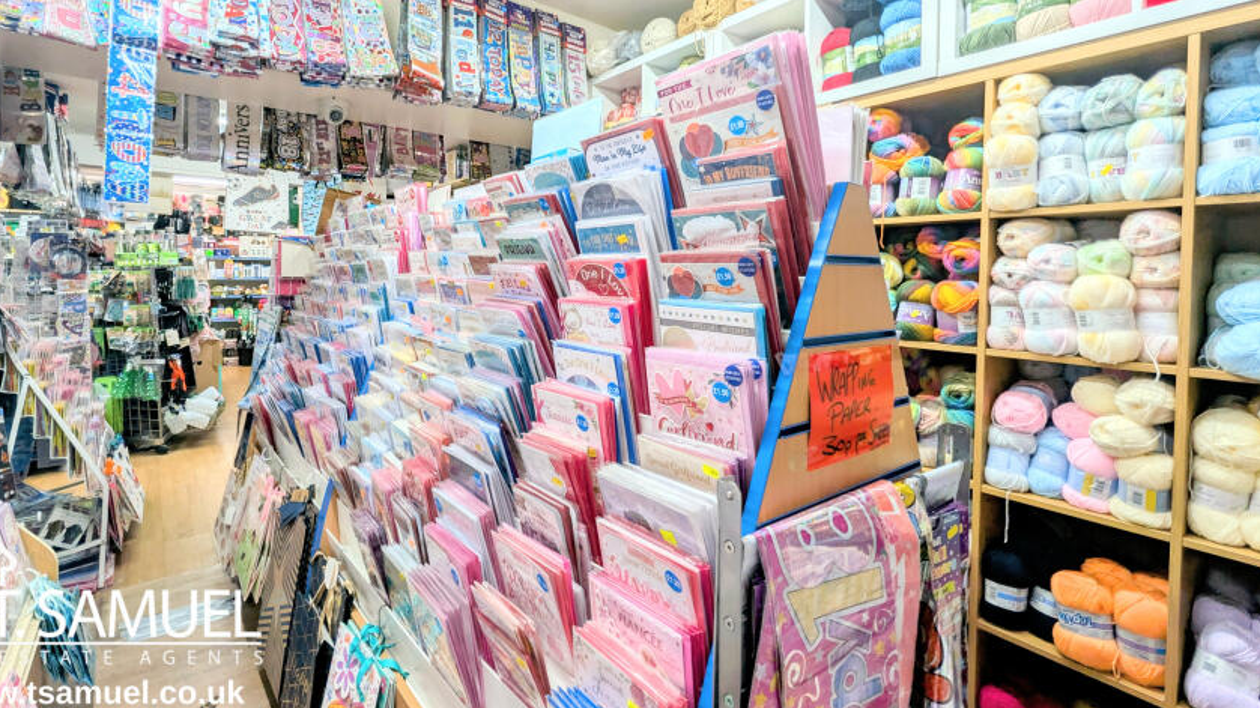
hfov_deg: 98.8
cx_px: 547
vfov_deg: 66.3
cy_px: 279
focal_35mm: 16
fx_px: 534
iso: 49
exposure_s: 1/105
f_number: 1.7
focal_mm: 2.02
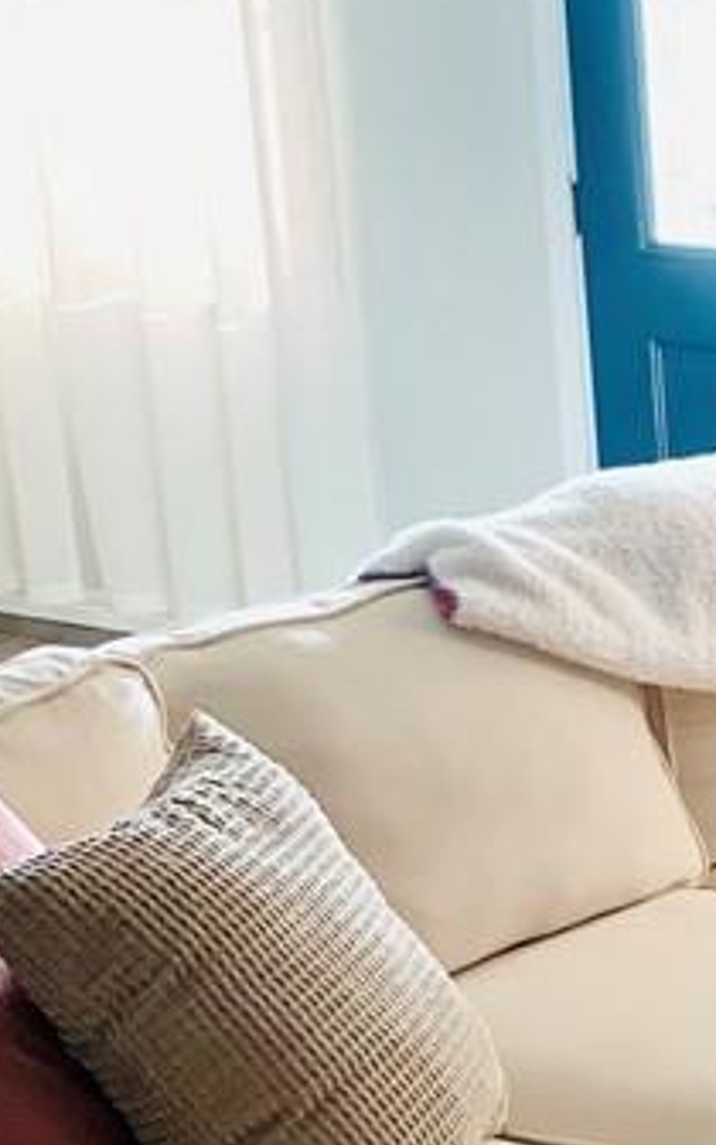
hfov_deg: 13.7
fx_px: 2623
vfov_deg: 24.5
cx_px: 1340
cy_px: 739
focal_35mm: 84
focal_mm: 4.25
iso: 80
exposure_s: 1/121
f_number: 1.8
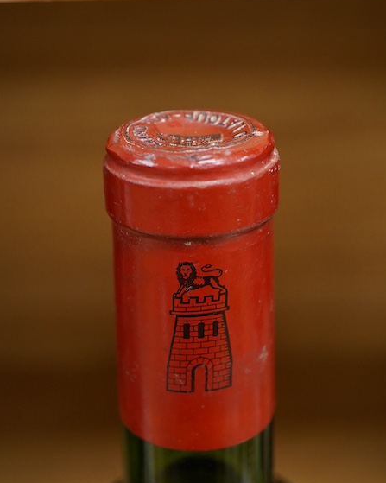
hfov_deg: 22.5
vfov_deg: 27.9
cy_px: 280
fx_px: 971
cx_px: 187
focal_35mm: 68
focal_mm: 30
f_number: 5.6
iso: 1250
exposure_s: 1/125
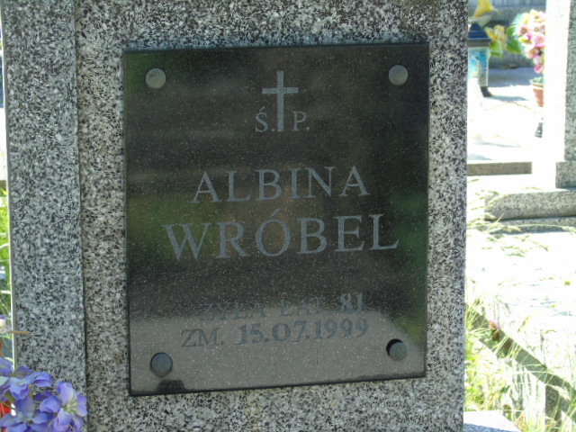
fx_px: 1797
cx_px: 288
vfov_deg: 13.7
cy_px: 216
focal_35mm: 108
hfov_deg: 18.2
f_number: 4.4
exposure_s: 1/100
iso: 80
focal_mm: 19
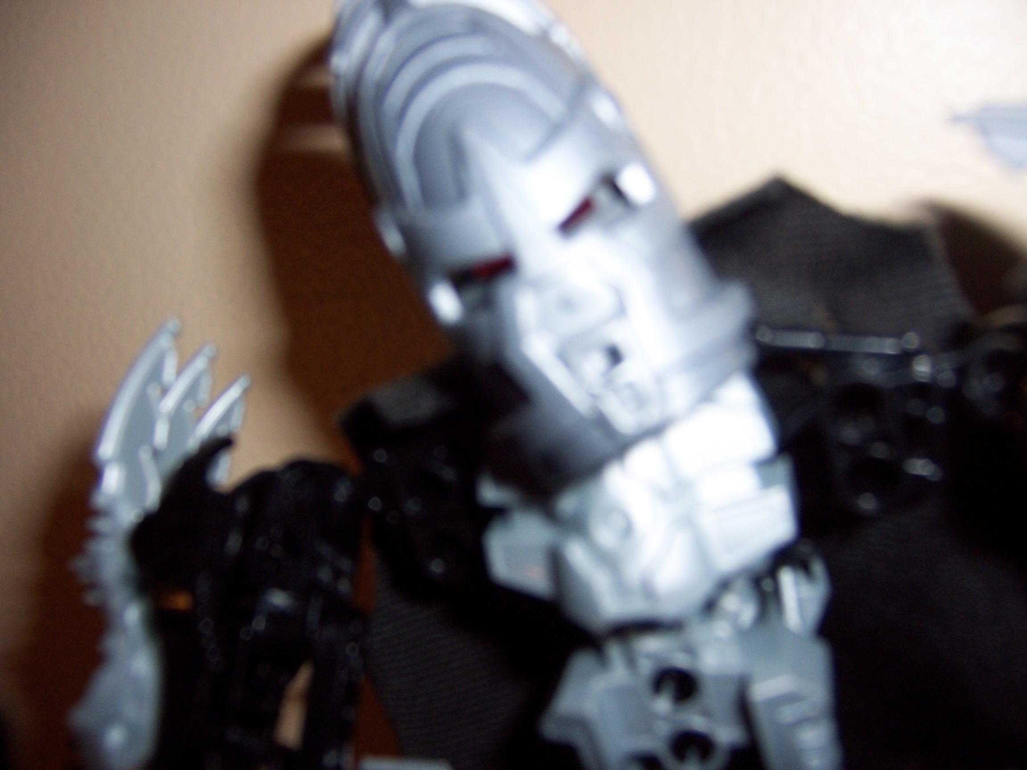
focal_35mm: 33
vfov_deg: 42.9
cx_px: 514
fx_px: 979
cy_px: 385
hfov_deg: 55.4
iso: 80
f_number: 2.8
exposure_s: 1/60
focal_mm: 5.5
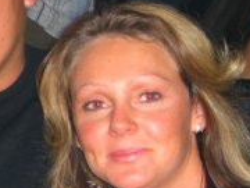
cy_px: 97
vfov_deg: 9.7
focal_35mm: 153
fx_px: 1105
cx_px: 14
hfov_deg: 12.8
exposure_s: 1/60
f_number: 3.1
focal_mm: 9.5
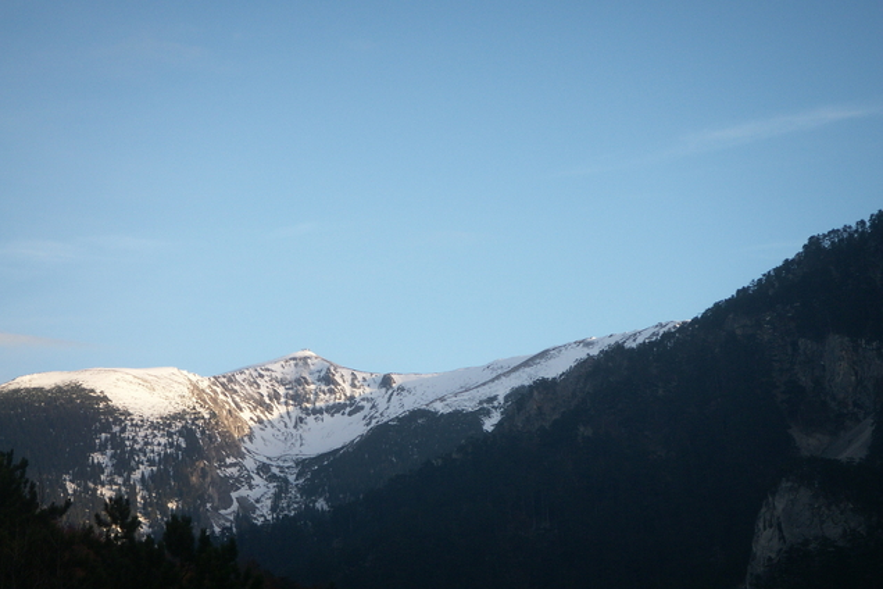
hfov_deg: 22.9
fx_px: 2183
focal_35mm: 89
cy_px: 292
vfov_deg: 15.4
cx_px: 442
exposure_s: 1/200
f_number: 3.5
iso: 50
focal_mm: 17.6
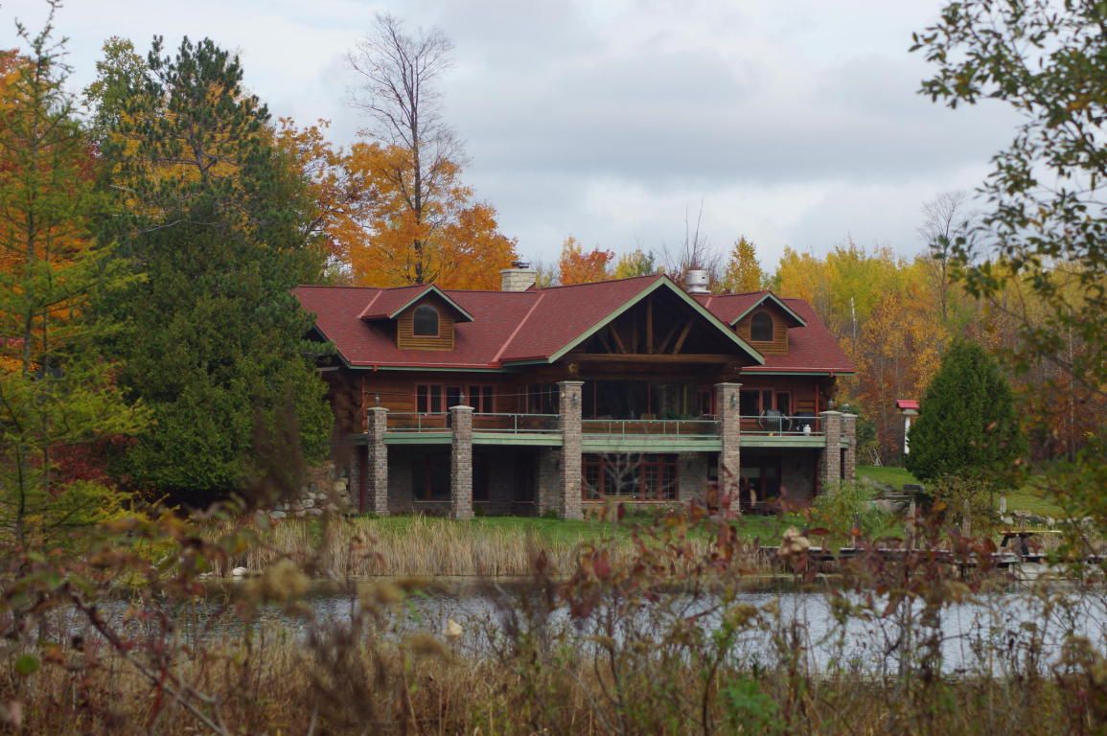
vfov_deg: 12.2
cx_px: 554
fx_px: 3456
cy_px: 368
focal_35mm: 112
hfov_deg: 18.2
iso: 100
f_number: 8
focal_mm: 75
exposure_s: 1/160
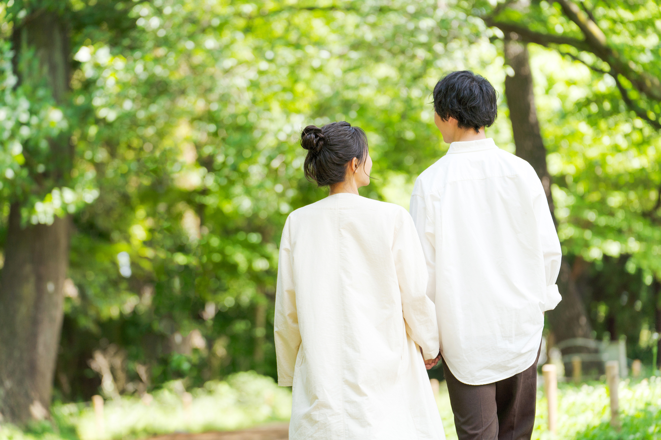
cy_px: 220
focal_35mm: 117
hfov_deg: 17.5
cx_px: 330
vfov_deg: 11.7
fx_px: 2148
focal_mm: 117
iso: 200
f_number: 3.2
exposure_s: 1/640
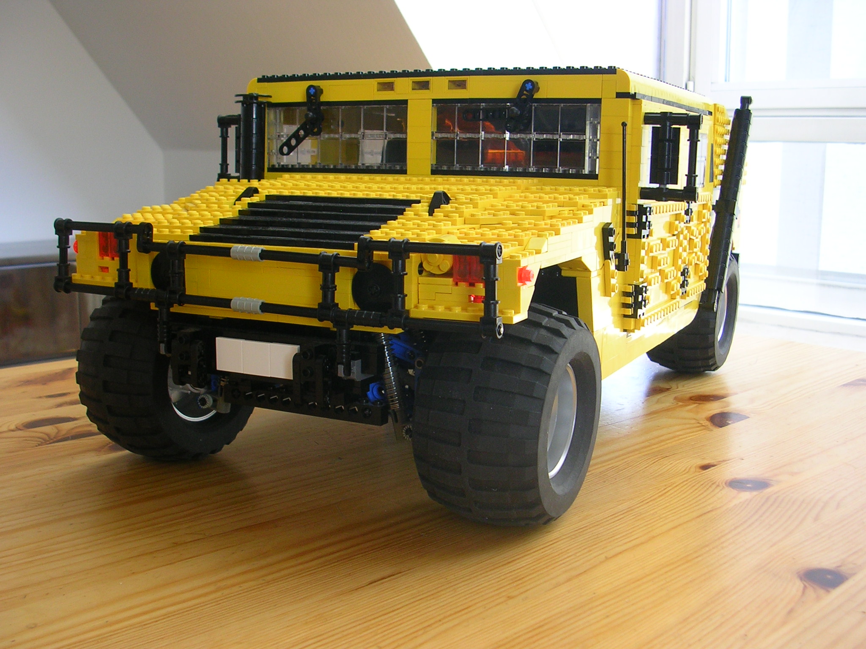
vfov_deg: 37.7
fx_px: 951
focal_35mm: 38
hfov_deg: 49.0
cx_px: 433
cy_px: 324
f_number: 2.8
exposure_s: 1/44.8
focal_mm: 5.8
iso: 50
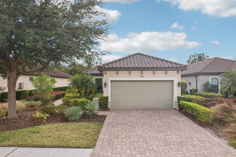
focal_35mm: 22
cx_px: 118
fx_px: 144
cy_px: 78
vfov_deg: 57.2
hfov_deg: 78.6
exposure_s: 1/640
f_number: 2.8
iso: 400
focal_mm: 8.4
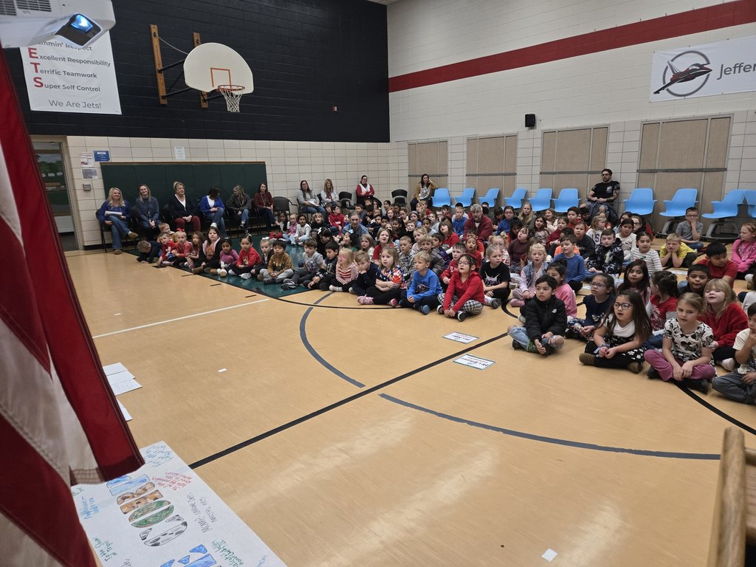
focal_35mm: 23
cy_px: 284
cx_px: 378
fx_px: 502
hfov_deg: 73.9
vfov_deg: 58.9
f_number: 1.8
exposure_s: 1/120
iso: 320
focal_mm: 5.4
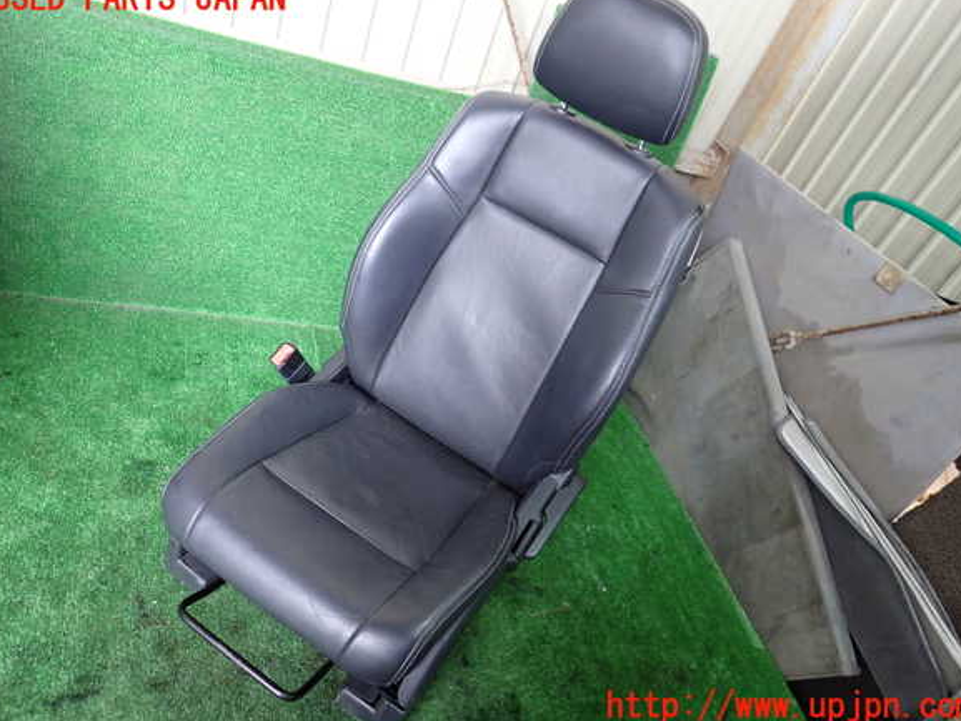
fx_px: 722
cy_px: 353
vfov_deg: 53.1
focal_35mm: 26
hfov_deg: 67.3
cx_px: 483
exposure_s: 1/30
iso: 250
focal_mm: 4.5
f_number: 2
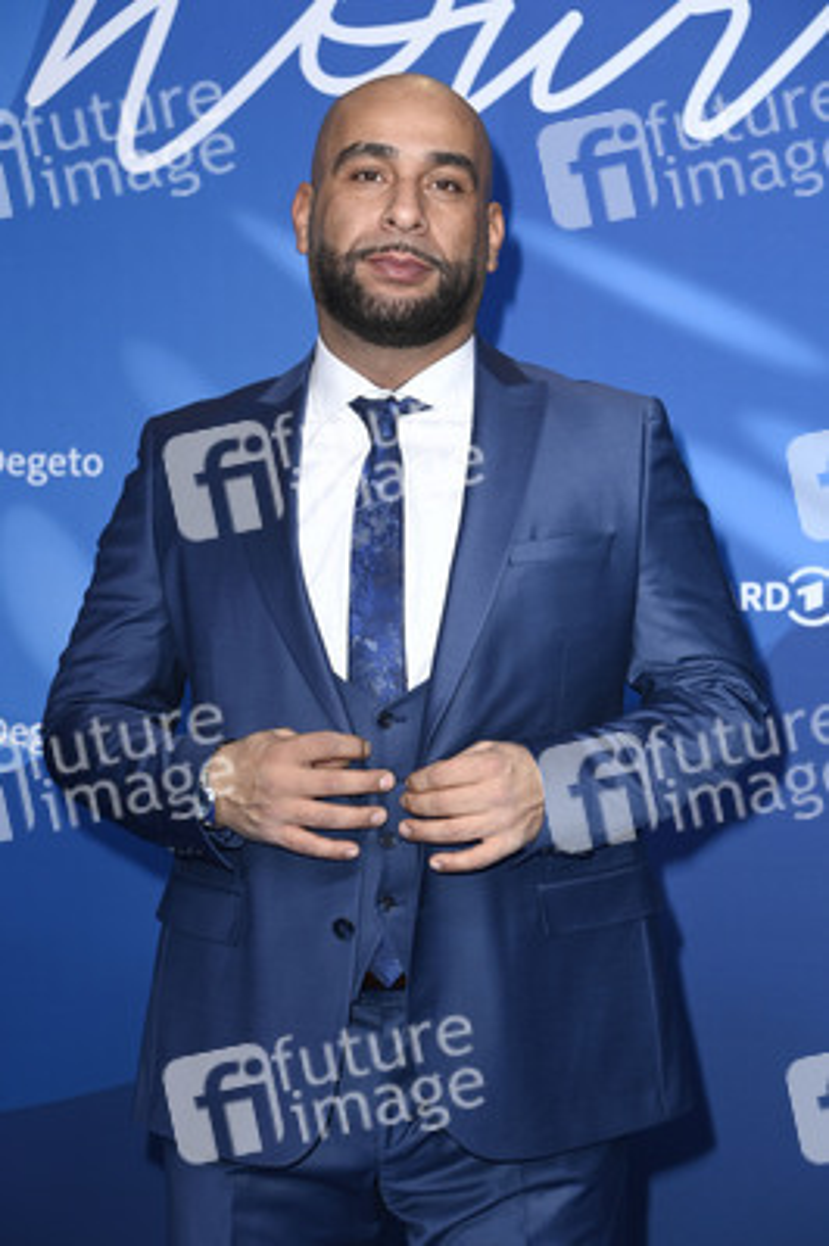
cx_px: 414
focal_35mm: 105
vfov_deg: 19.5
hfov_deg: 13.0
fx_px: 3633
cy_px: 623
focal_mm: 105
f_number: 6.3
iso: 800
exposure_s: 1/250
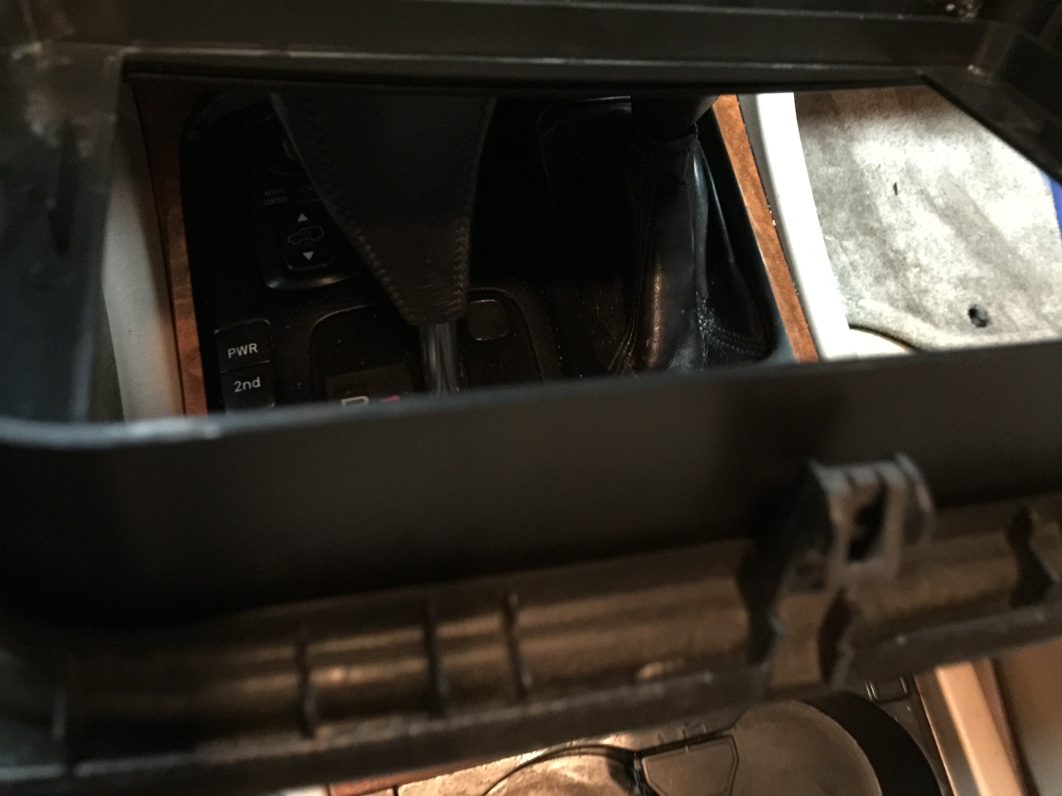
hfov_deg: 61.7
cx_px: 531
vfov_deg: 48.2
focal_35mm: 29
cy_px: 398
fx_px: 890
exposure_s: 1/4
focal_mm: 4.15
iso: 400
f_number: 2.2
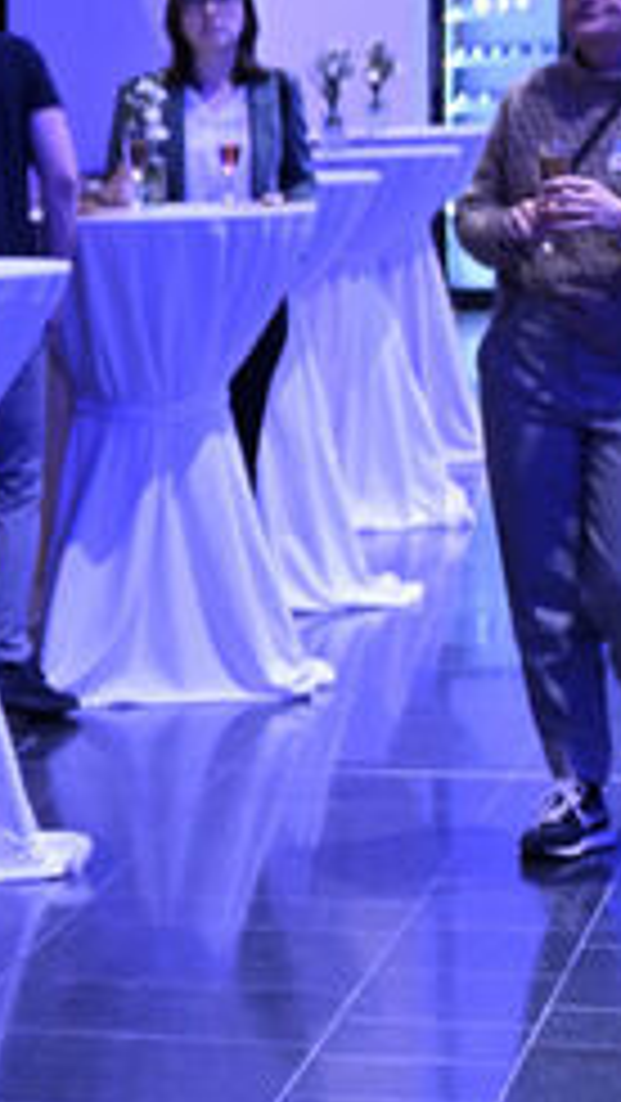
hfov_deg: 6.5
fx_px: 4725
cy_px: 571
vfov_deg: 13.3
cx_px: -1580
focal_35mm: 162
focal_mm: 31.5
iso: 2000
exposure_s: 1/30
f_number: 2.8
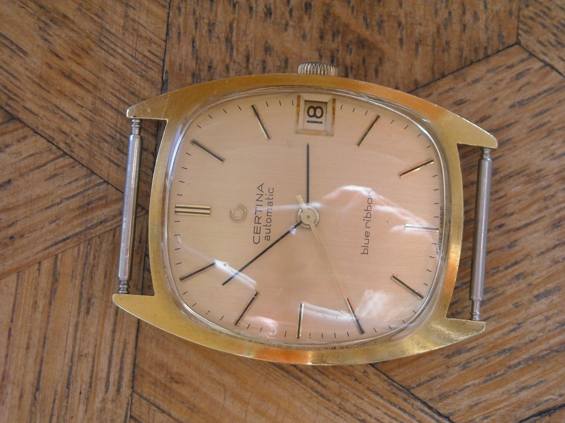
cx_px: 282
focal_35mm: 105
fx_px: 1714
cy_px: 212
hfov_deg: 18.7
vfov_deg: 14.1
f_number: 4.7
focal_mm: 17.1
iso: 270
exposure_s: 1/125
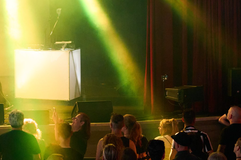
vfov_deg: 7.9
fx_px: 1158
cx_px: -53
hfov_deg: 11.6
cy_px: 77
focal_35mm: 173
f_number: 4
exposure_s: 1/250
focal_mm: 70
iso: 10000
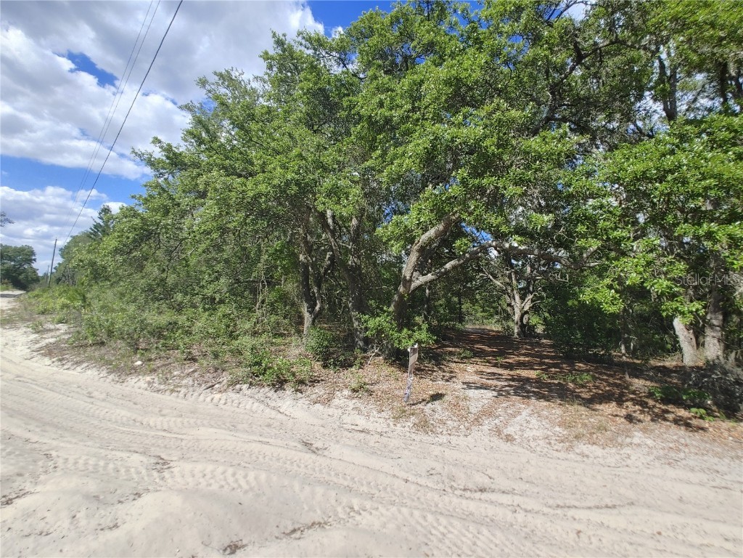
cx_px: 372
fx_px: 322
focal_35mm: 15
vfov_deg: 81.7
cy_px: 279
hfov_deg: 98.2
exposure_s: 1/699
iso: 50
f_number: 1.9
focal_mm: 1.78
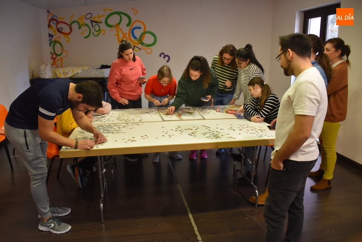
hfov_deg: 67.3
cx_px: 181
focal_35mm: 27
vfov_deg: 48.0
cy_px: 121
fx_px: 272
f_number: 3.5
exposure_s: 1/60
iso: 800
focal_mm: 18
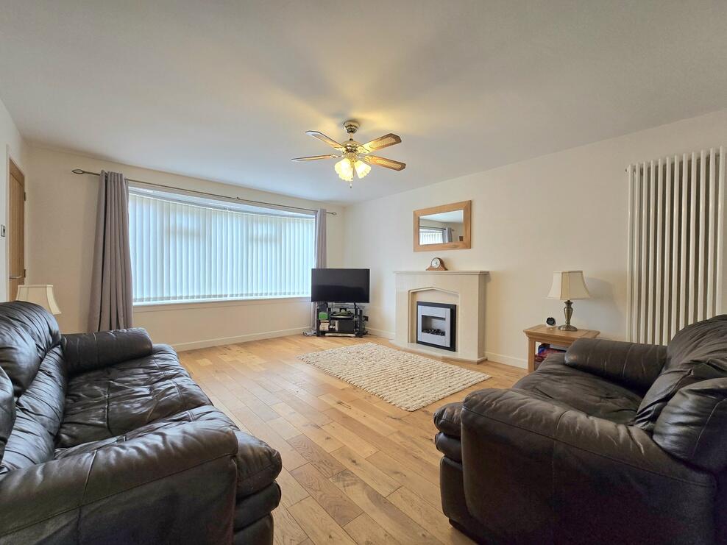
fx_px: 273
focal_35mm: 13
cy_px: 272
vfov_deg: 89.9
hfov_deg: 106.2
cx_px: 364
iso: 80
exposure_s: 1/50.3
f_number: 2.2
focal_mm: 2.2
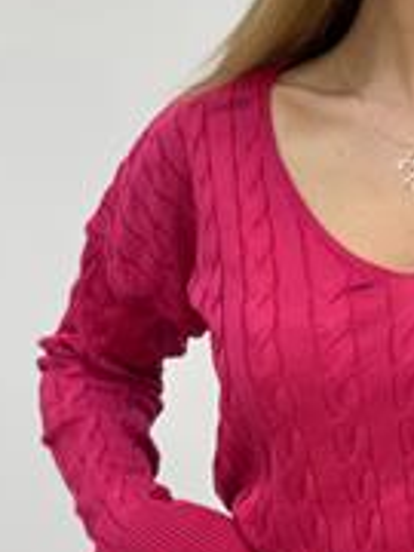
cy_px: 152
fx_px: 1898
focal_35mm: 119
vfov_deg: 16.5
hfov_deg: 12.3
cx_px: 408
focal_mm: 6
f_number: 2
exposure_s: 1/100
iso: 100
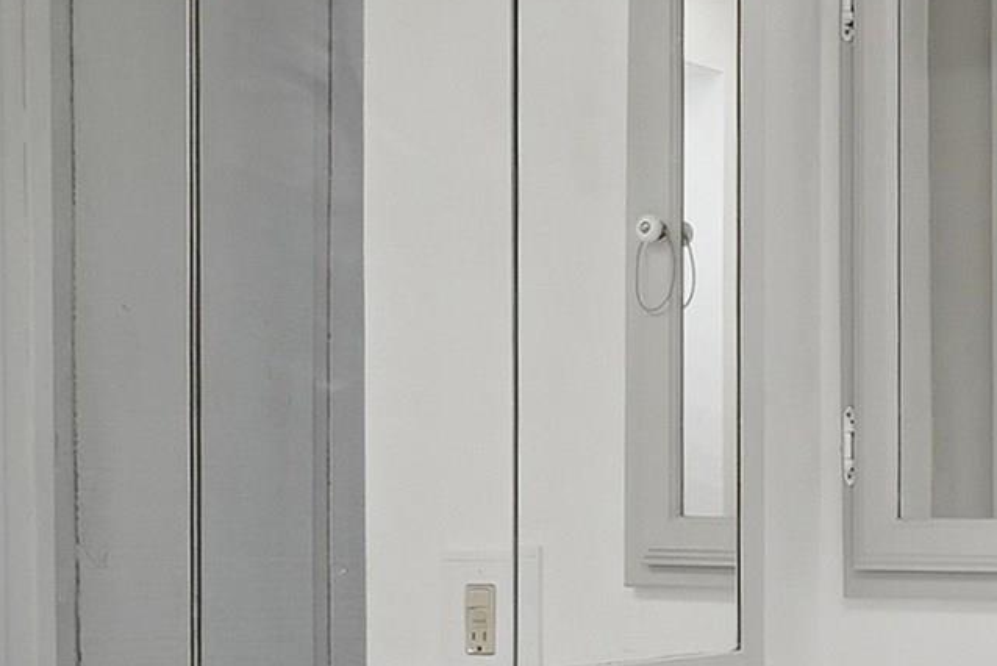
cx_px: 911
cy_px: 507
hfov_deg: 25.4
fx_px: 2133
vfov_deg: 17.6
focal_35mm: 77
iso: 320
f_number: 5.6
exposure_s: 1/15
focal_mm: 16
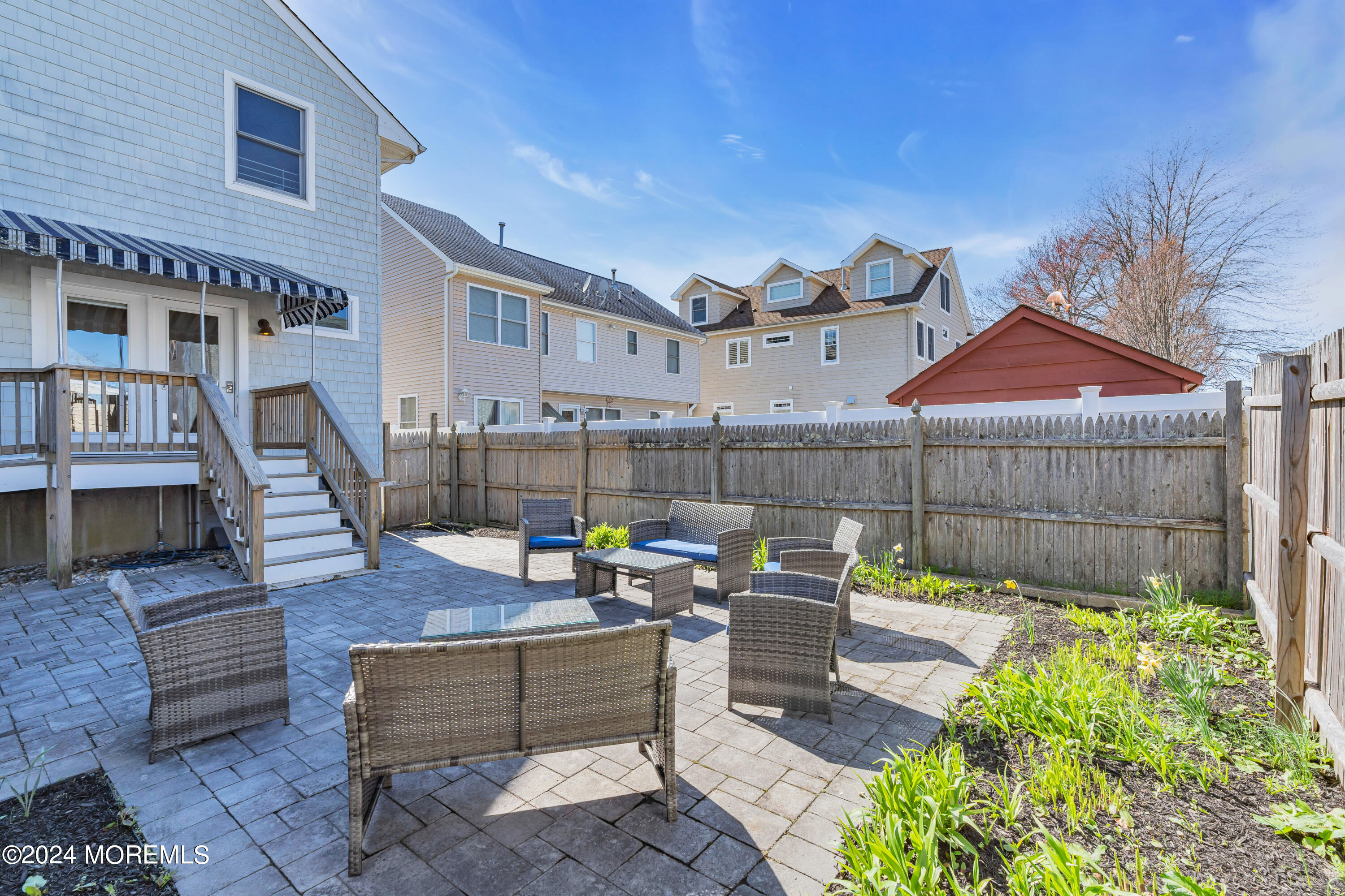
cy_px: 448
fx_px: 598
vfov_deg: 73.7
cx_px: 672
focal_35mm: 16
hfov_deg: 96.7
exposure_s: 1/250
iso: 200
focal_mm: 16
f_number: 8
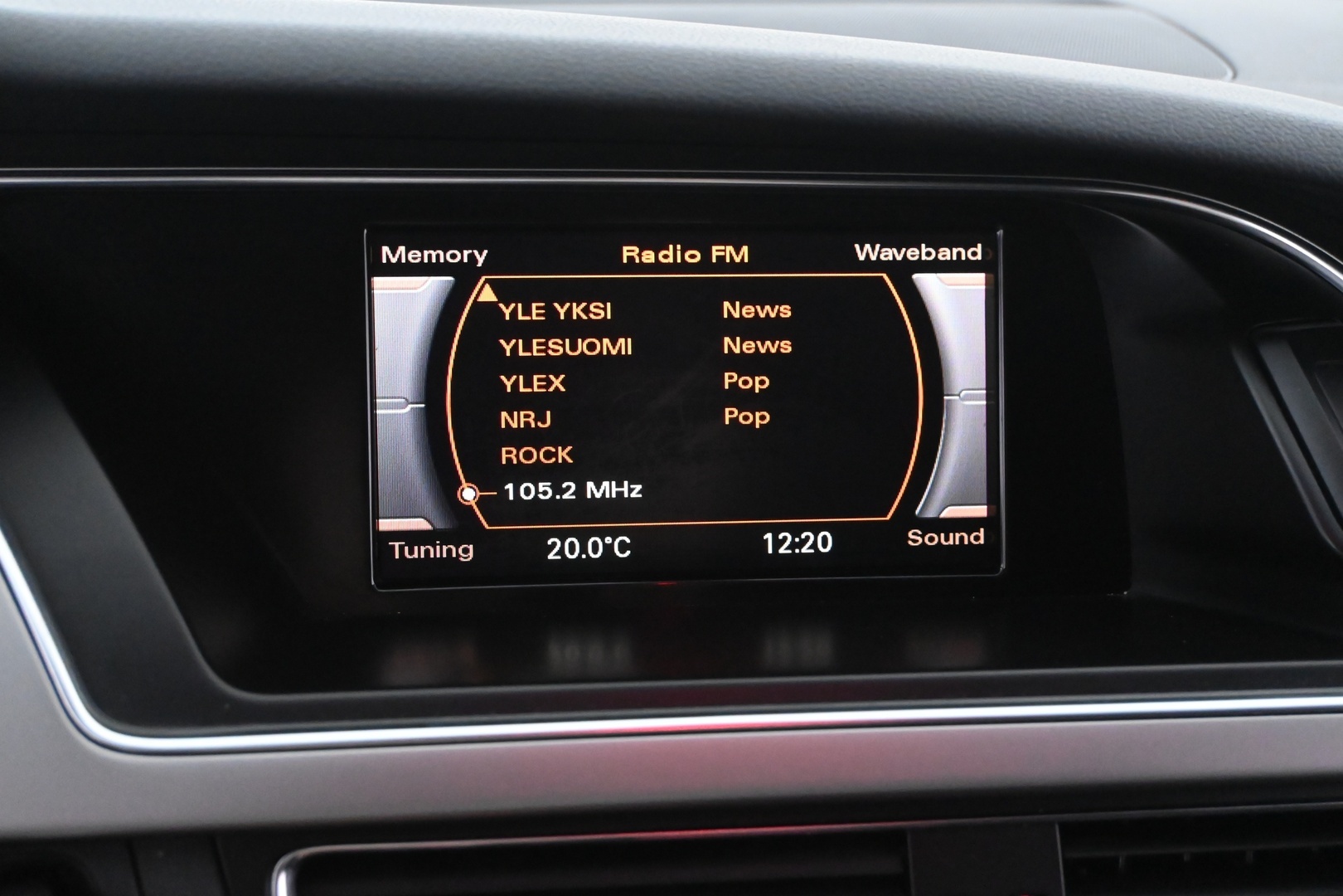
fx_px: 1455
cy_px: 448
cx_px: 672
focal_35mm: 39
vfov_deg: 34.2
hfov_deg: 49.6
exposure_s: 1/40
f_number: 5
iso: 6400
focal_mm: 26
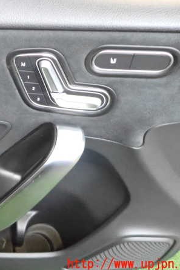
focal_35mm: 35
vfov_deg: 54.5
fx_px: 263
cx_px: 22
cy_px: 136
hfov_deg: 35.8
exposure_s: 1/250
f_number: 2
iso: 3200
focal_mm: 4.5
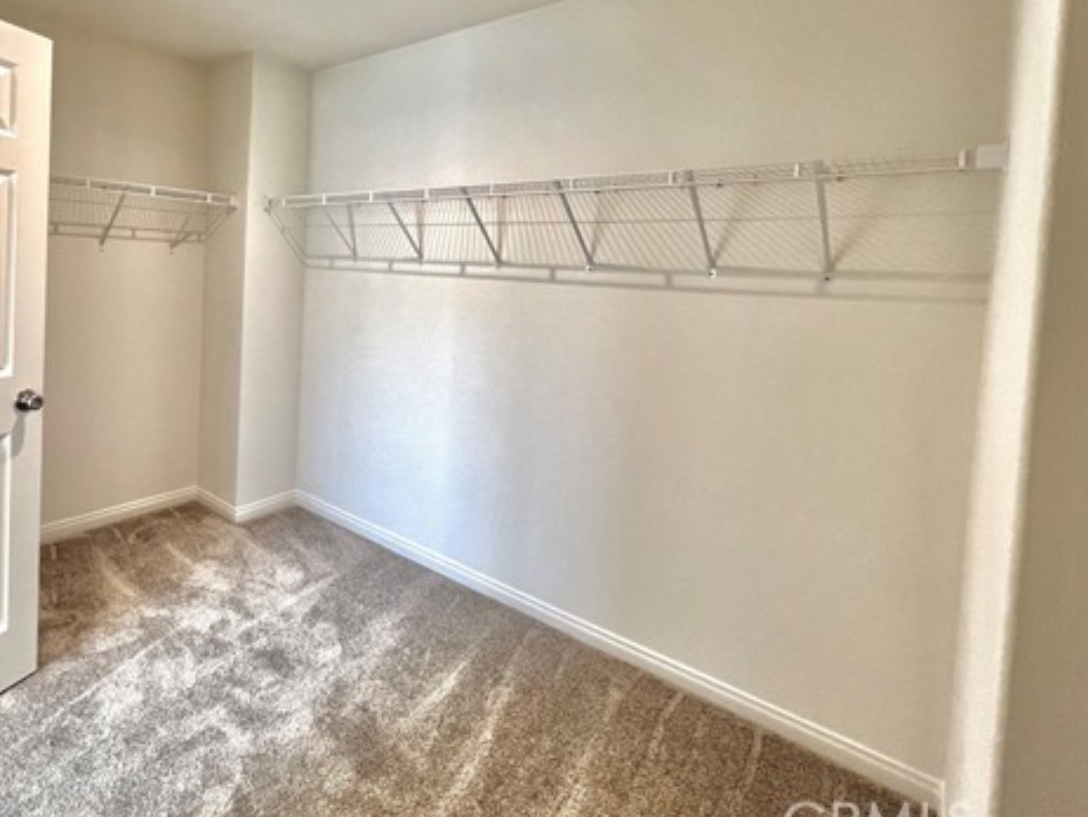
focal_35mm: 18
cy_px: 292
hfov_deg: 84.5
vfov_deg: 70.1
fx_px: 566
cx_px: 358
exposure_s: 1/120
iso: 200
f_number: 1.8
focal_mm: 1.57
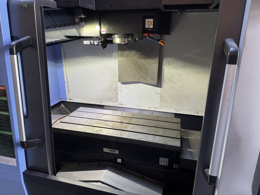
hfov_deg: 71.6
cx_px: 130
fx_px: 180
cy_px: 98
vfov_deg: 56.8
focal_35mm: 24
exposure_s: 1/52
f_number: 1.78
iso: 200
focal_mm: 6.76
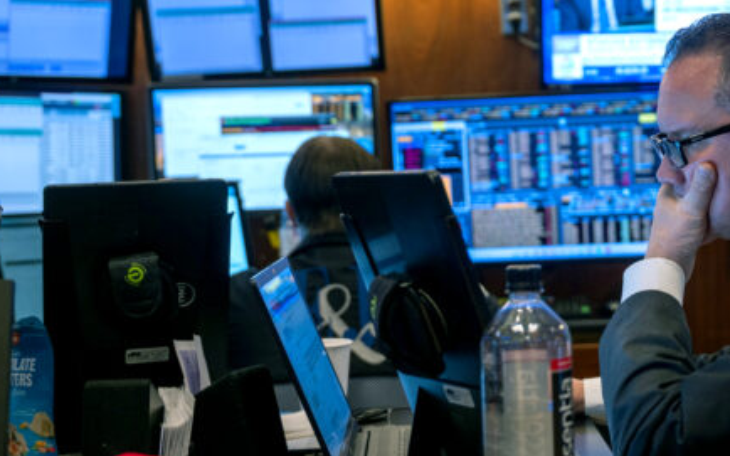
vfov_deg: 17.6
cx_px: 595
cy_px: 256
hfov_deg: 27.2
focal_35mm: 74
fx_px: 1472
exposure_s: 1/80
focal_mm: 41
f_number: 2.8
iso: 500
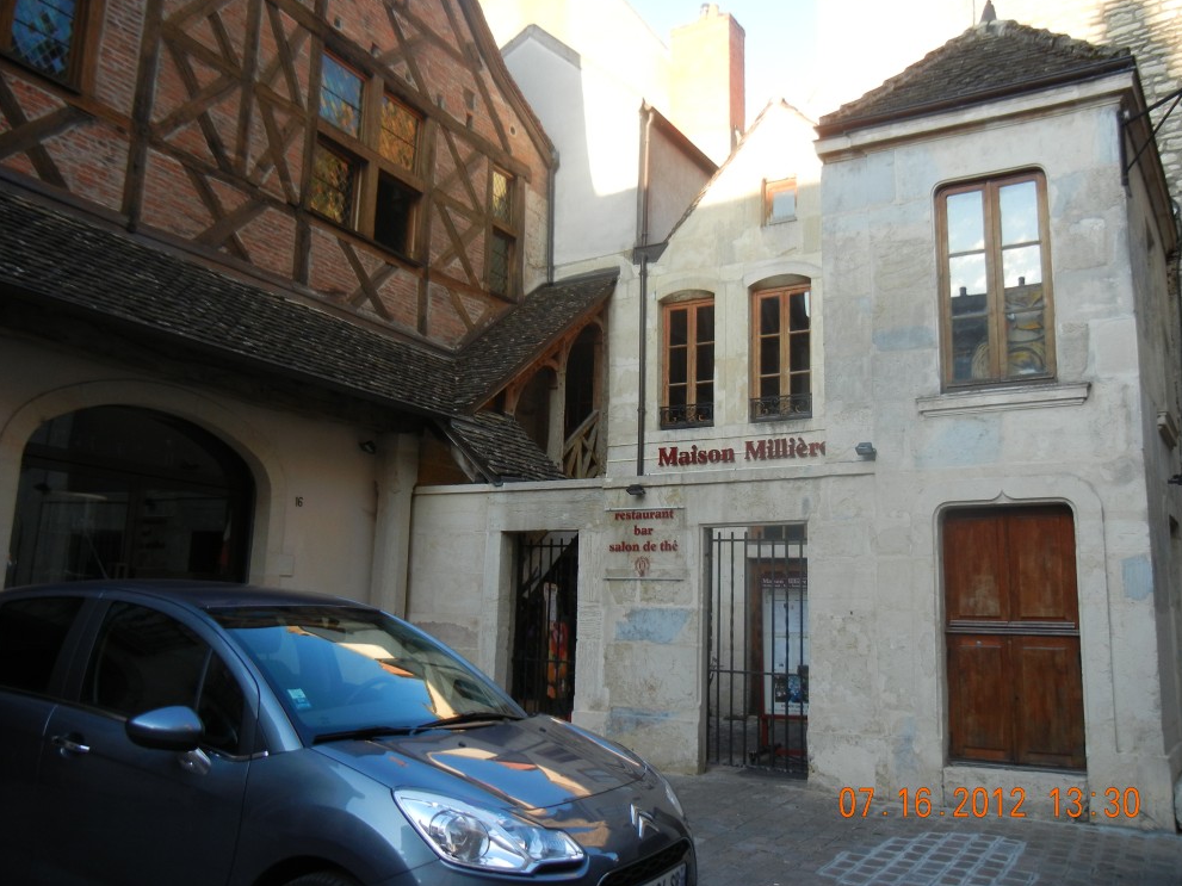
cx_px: 604
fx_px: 1058
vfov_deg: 45.4
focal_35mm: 31
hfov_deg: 58.4
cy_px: 440
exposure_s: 1/122
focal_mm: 5.4
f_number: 3.5
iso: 160
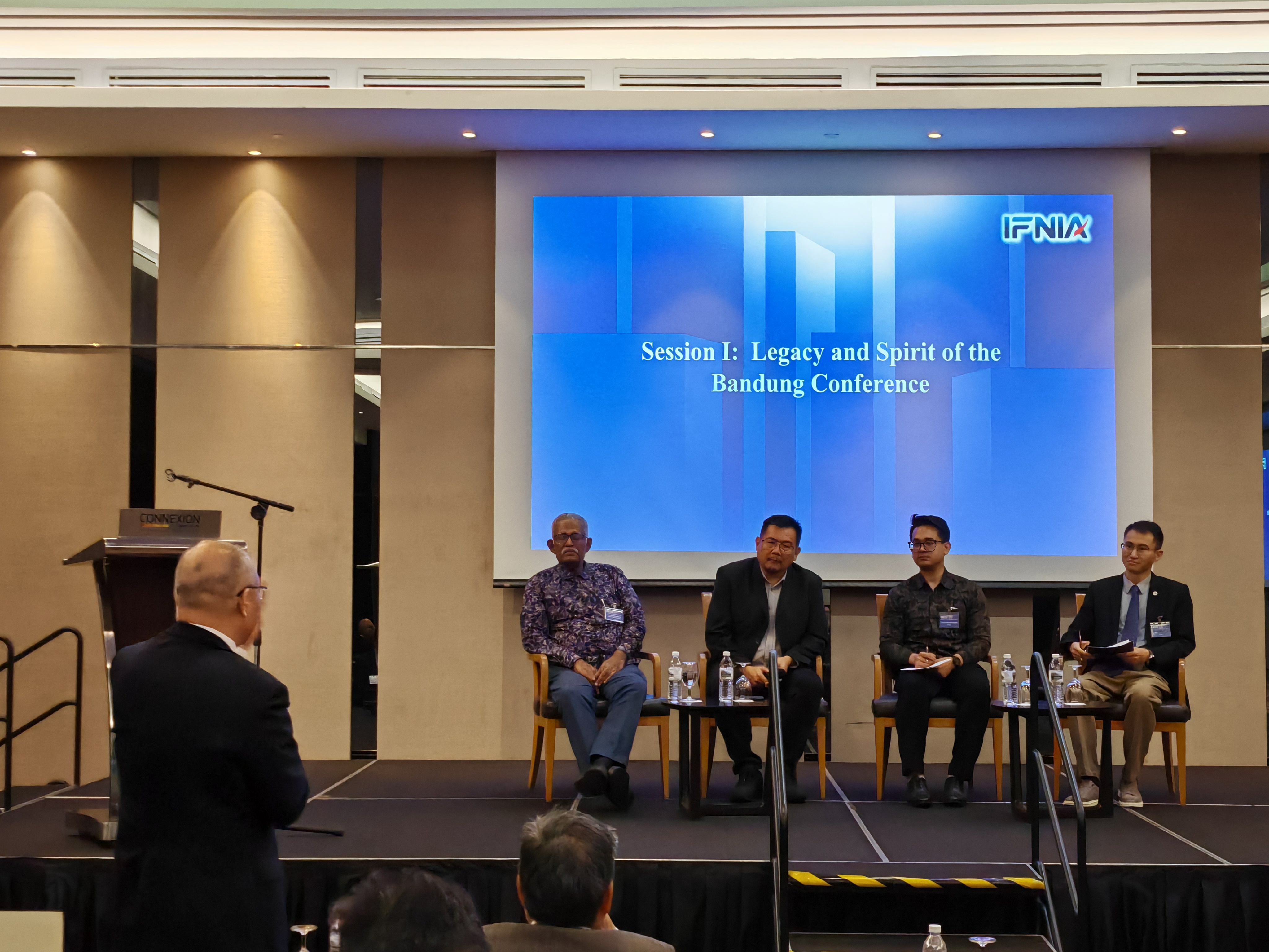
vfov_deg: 27.5
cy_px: 476
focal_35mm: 53
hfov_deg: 36.2
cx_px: 634
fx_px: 1943
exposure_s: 1/50
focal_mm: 5.3
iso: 250
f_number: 1.9
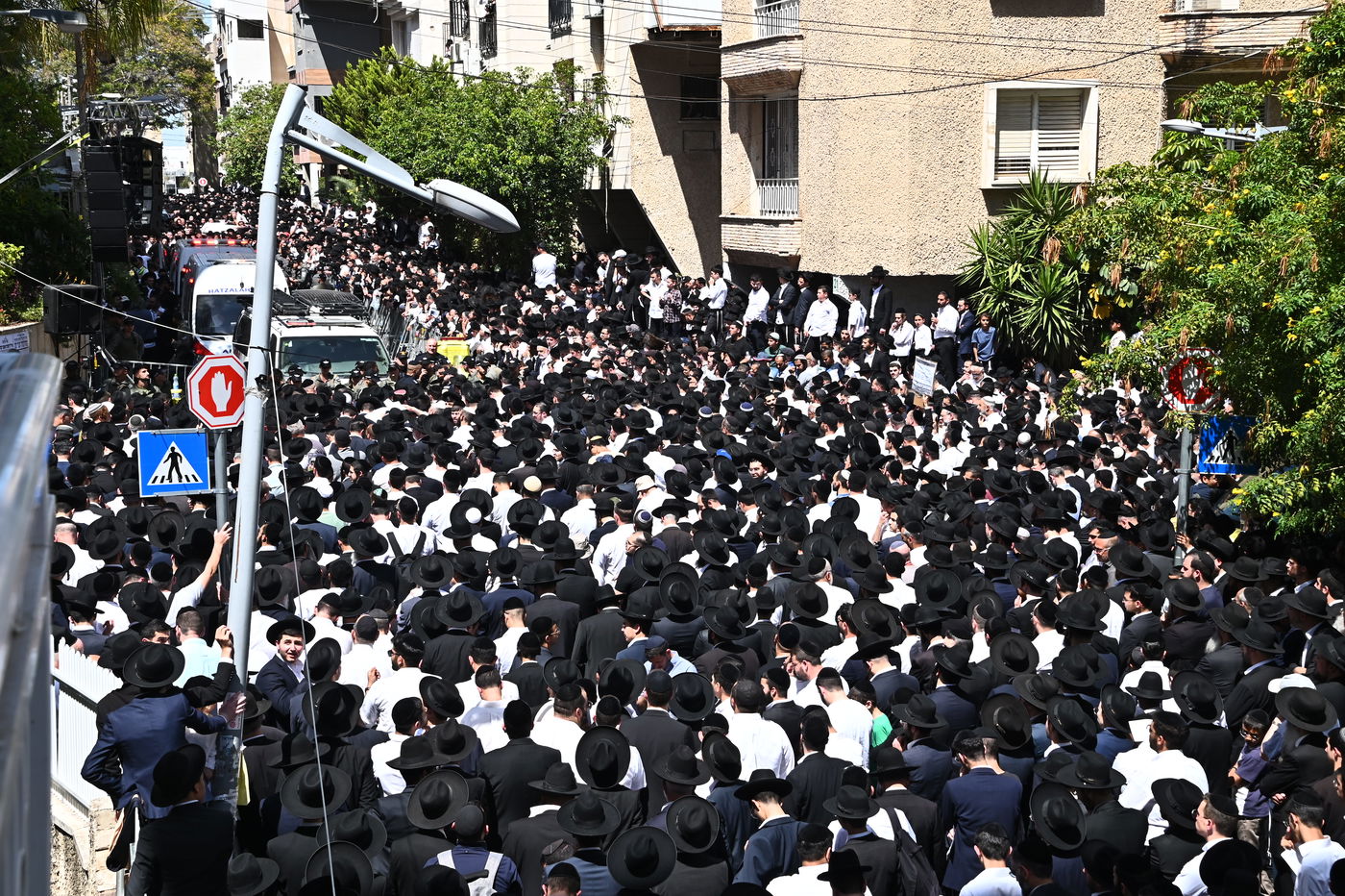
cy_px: 448
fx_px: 2166
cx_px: 672
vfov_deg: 23.4
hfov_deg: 34.5
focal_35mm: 58
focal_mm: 58
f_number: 16
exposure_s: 1/160
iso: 320
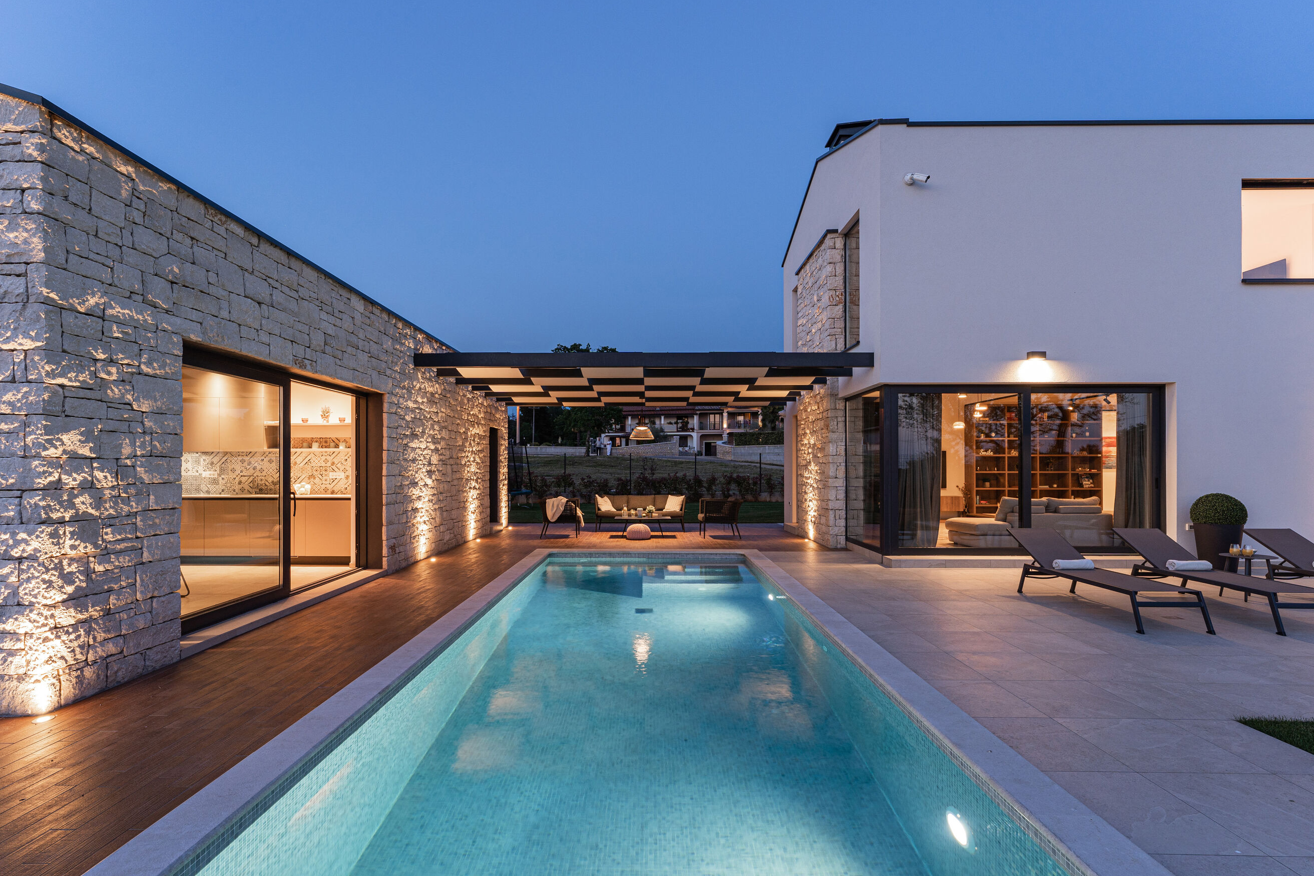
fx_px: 615
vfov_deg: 70.9
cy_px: 452
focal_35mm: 17
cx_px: 669
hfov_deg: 93.8
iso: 320
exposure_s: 1/2.5
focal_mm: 15.8
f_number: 7.1
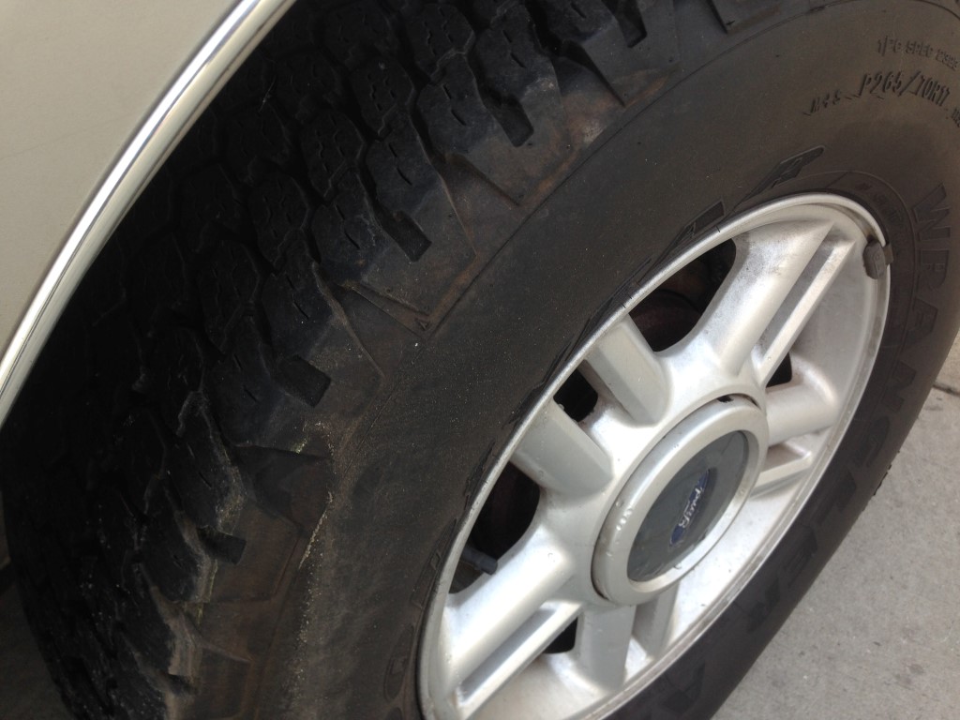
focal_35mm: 33
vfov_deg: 42.9
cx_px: 480
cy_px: 360
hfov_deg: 55.4
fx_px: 915
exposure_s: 1/167
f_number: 2.4
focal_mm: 4.12
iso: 50
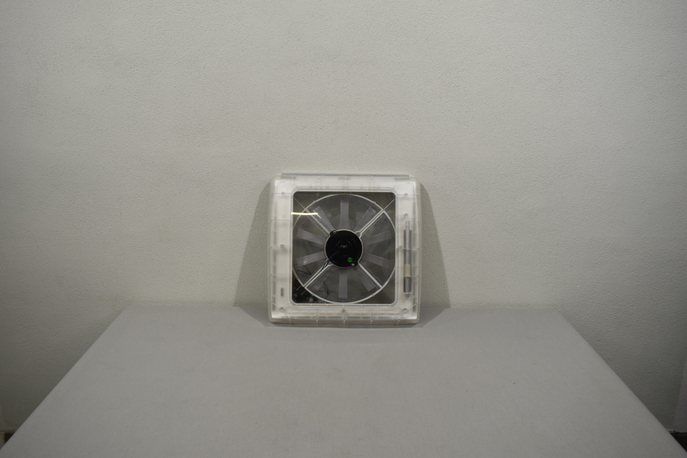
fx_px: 572
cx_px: 344
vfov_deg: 43.6
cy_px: 229
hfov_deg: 61.9
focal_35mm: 30
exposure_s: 1/125
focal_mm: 20
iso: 250
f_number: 5.6
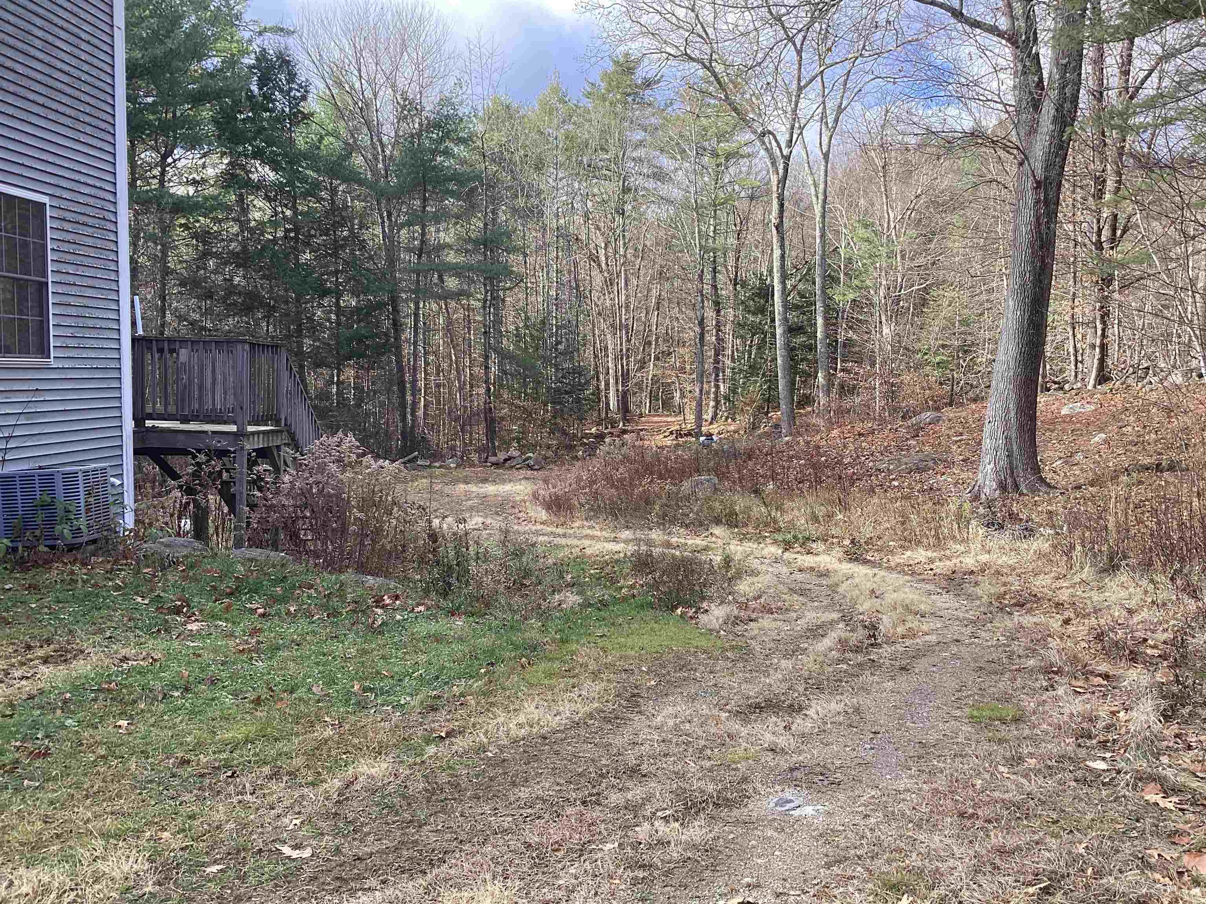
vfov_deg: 45.4
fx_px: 1080
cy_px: 452
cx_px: 603
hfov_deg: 58.4
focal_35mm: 31
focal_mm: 3.3
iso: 25
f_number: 2.4
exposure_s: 1/155
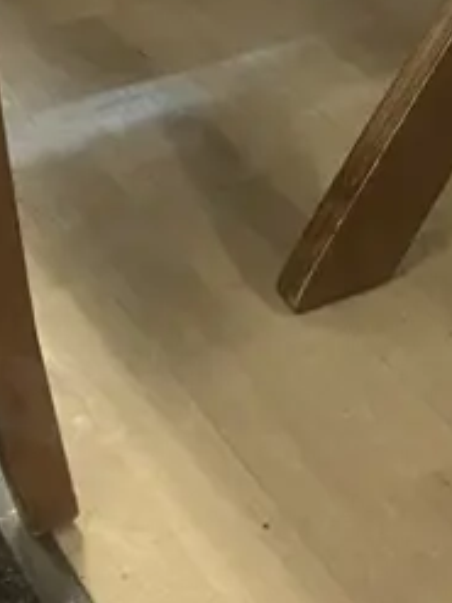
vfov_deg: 15.5
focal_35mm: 116
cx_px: 579
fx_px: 2021
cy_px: -332
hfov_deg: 12.4
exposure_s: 1/50
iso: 200
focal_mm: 3.99
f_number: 1.8
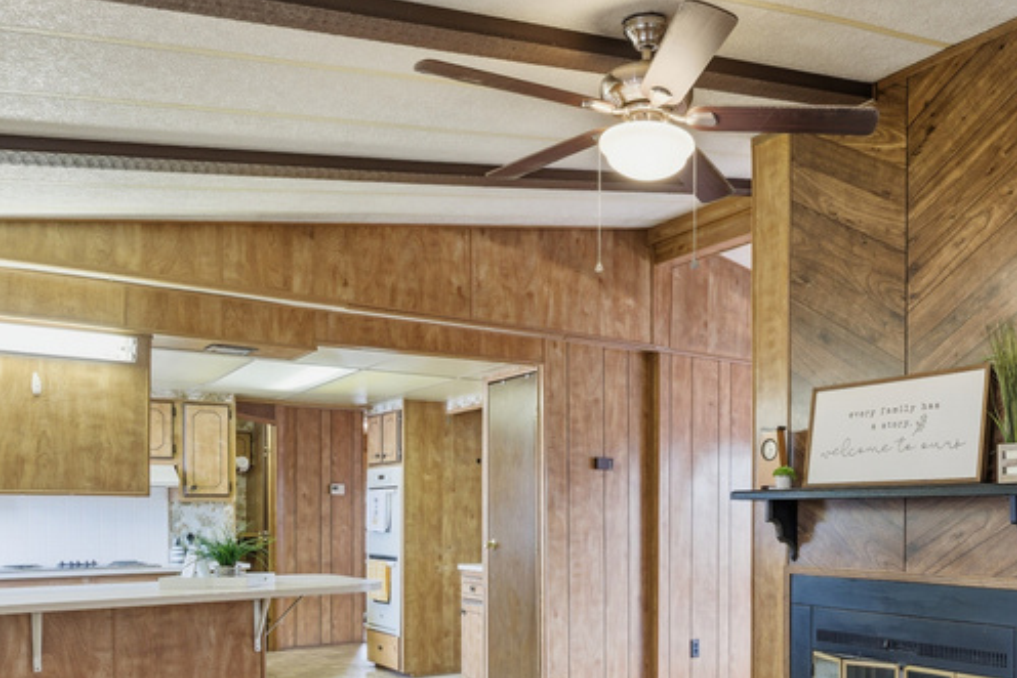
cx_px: 703
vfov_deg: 38.8
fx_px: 932
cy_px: 519
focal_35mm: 33
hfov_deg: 55.6
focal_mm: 16
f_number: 8
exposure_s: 1/8
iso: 100
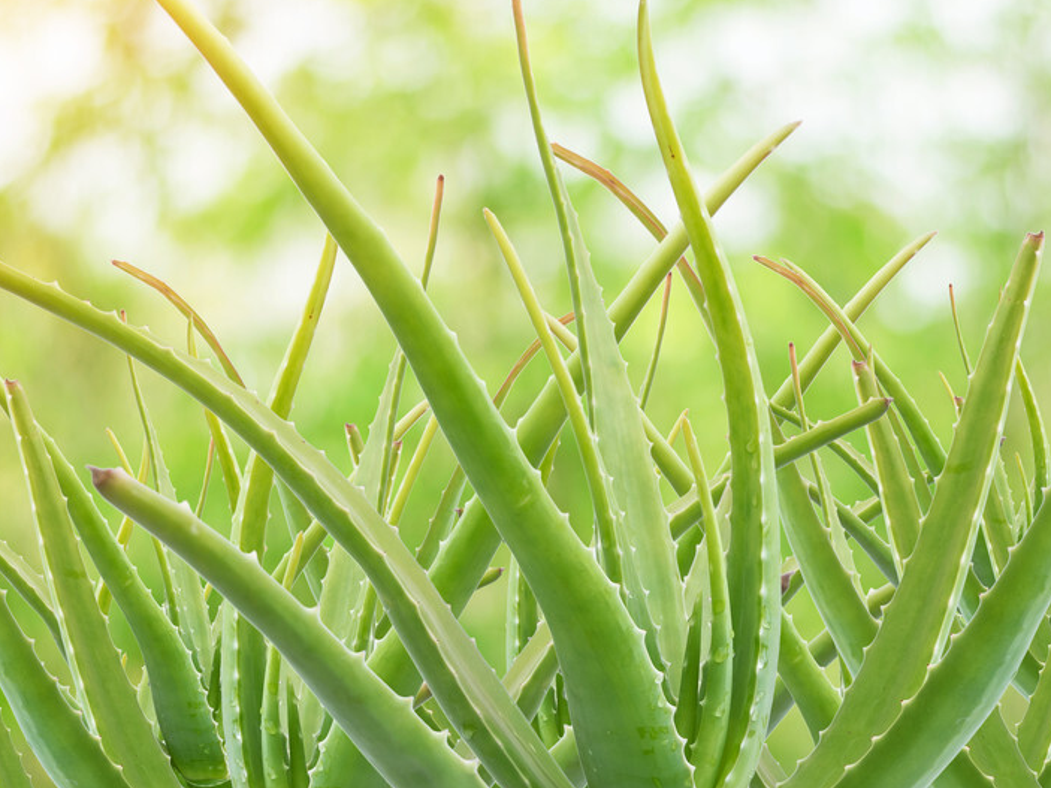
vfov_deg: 39.9
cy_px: 368
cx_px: 651
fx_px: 1084
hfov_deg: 51.3
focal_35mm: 36
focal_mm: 17
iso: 100
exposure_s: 1/4
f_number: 8
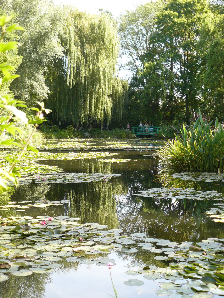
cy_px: 149
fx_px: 500
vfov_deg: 33.2
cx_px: 112
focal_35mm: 58
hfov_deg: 25.2
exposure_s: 1/125
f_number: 3.2
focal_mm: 9.6
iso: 100
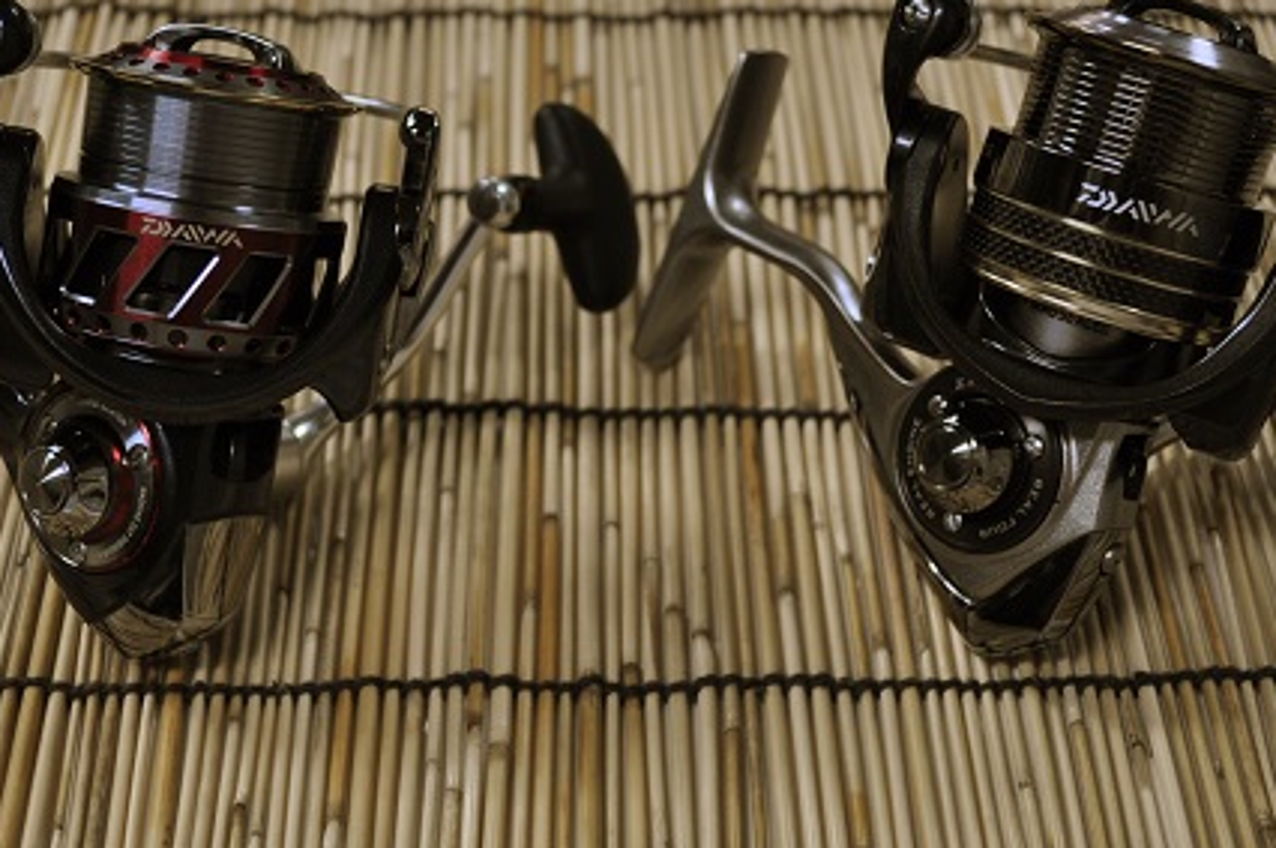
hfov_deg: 30.6
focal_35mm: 66
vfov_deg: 20.6
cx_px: 599
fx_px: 2328
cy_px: 321
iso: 560
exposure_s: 1/60
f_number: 4.5
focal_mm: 29
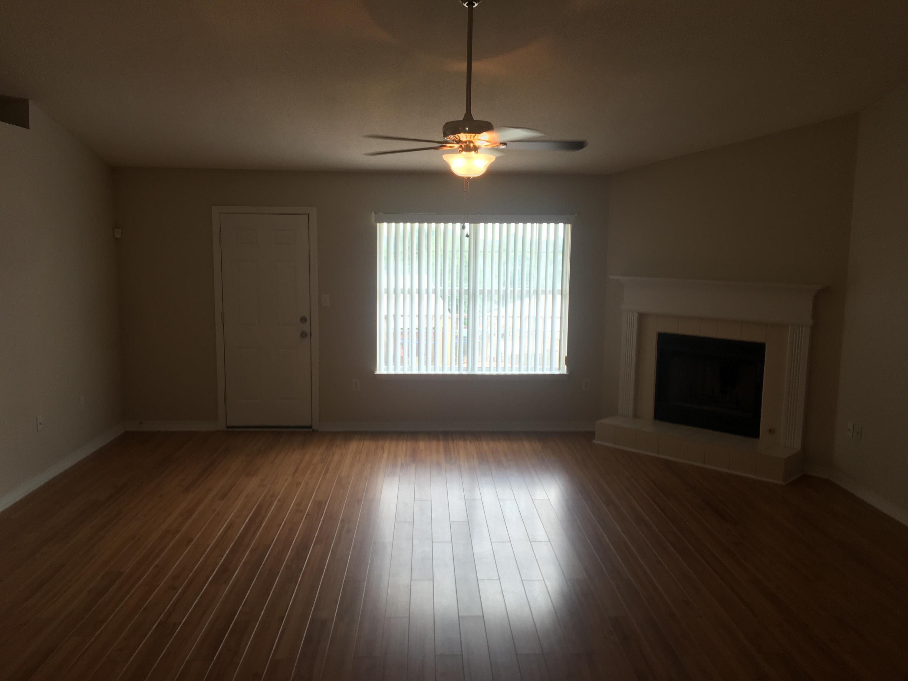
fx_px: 761
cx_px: 454
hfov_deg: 61.7
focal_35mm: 29
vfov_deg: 48.2
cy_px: 340
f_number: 2.2
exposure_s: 1/60
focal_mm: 4.15
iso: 25
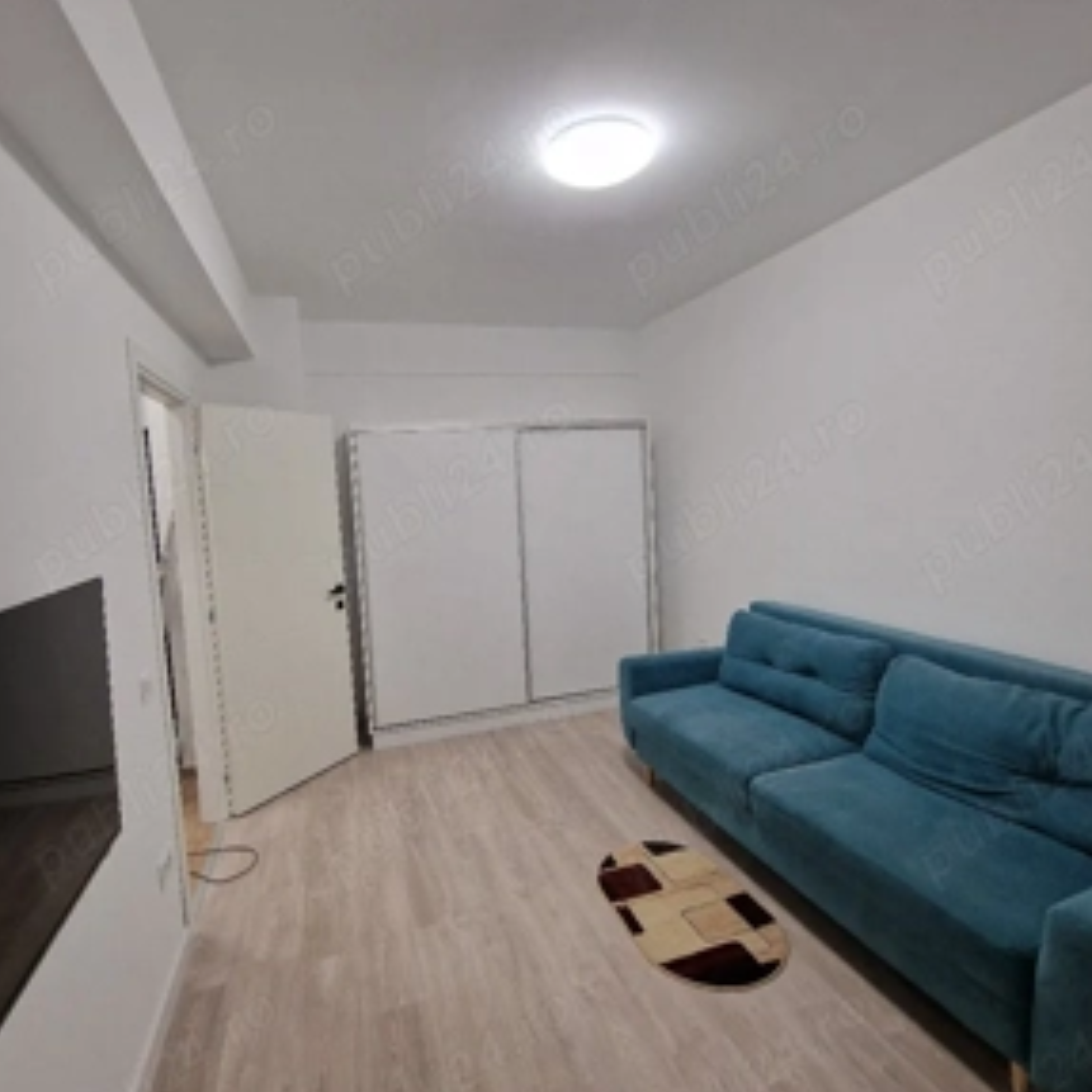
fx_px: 571
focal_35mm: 16
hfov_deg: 87.4
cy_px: 536
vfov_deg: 87.4
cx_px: 525
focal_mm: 2.2
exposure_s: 1/50
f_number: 2.2
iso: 250
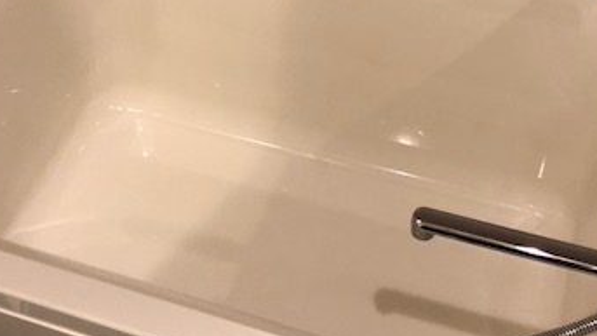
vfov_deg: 20.8
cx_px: 310
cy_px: 66
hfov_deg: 36.6
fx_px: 902
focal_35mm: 57
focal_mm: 3.99
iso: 40
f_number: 1.8
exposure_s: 1/25
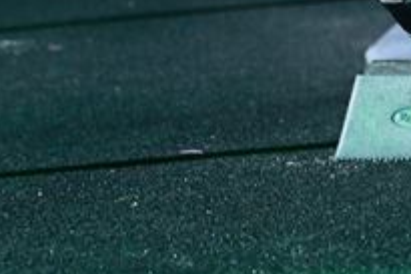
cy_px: -299
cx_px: 722
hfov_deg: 6.4
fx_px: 3599
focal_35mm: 315
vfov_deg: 4.3
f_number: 3.2
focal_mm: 63
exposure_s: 1/40
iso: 800
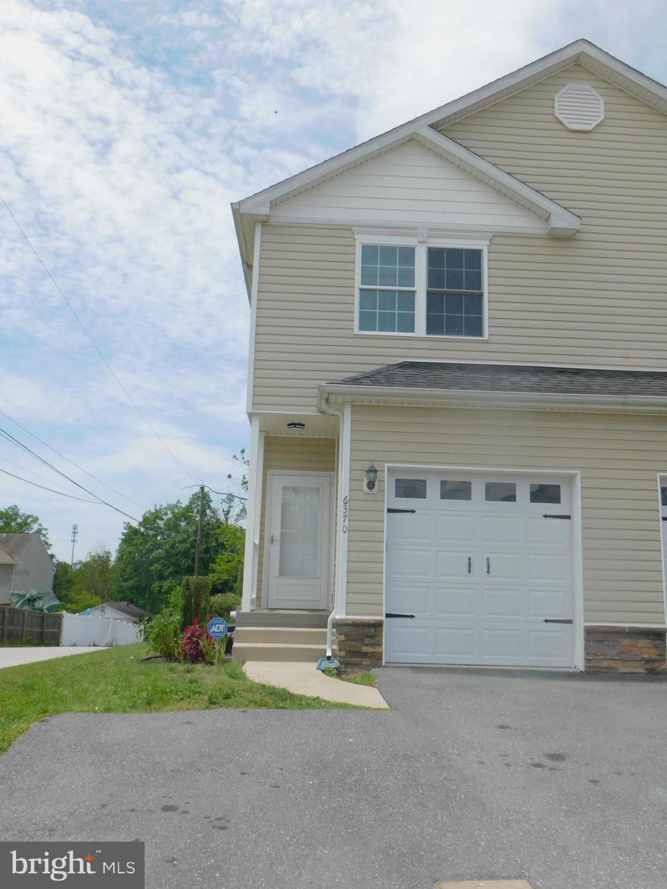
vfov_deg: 60.0
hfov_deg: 46.8
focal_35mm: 30
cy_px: 444
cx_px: 334
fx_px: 771
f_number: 3.2
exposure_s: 1/1500
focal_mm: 5.3
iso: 125
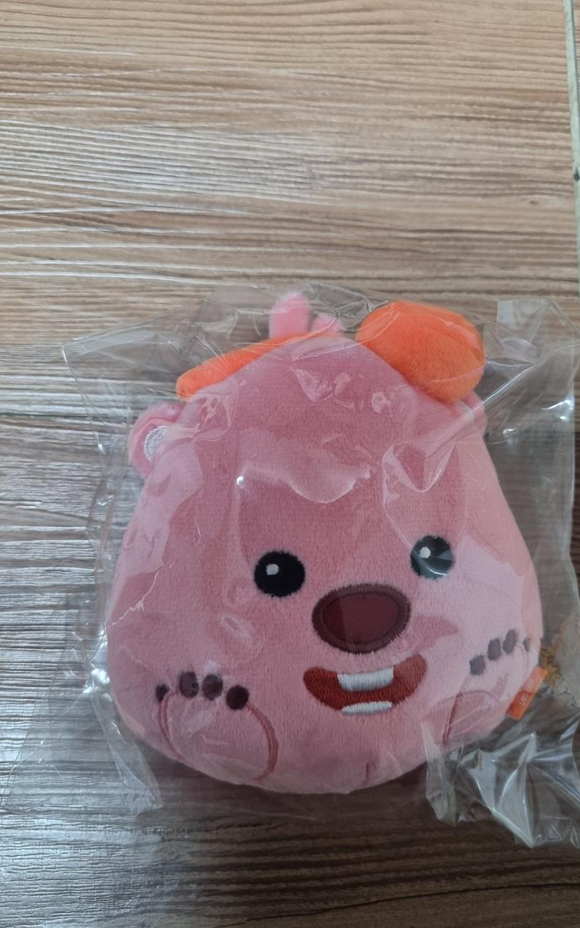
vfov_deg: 66.5
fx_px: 708
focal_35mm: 28
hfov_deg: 44.4
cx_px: 340
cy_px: 471
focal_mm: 5.4
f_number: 1.8
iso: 500
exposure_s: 1/40
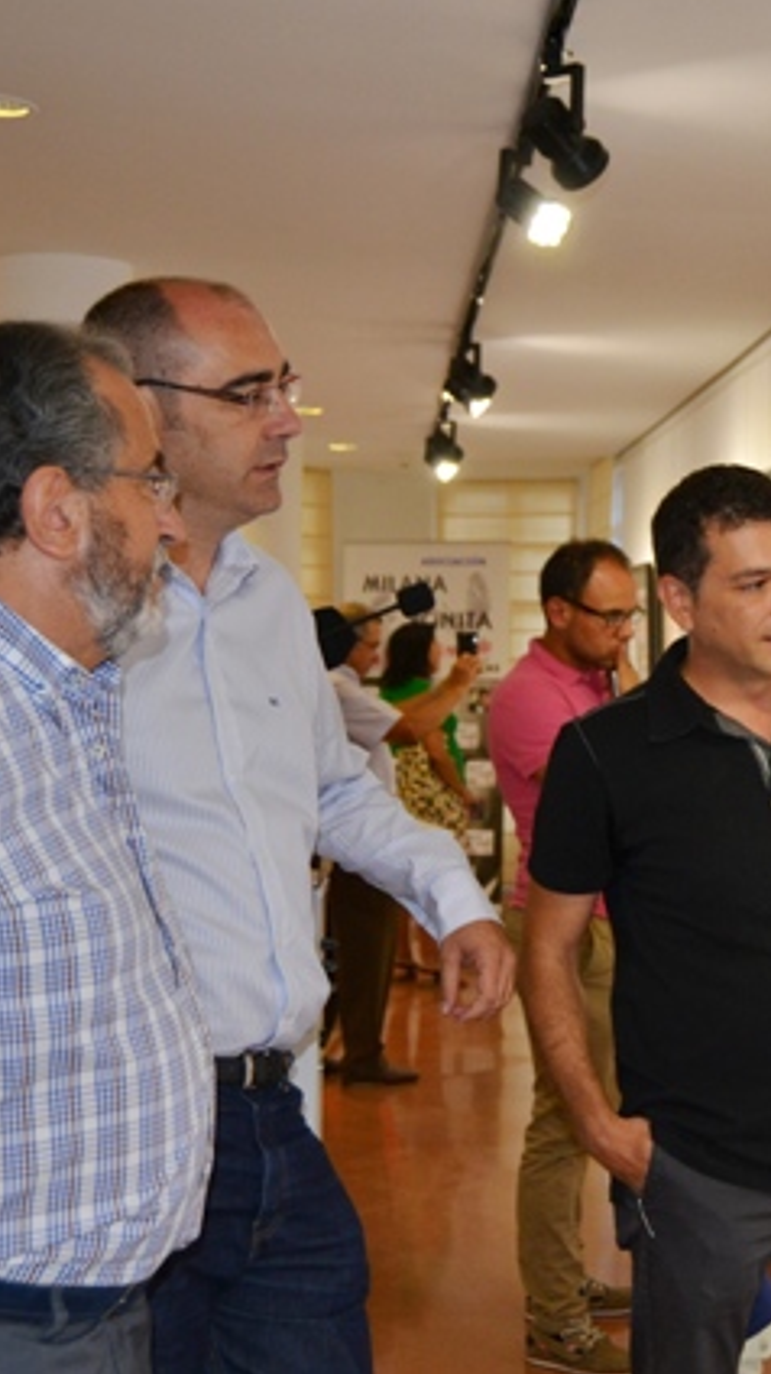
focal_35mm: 57
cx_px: 794
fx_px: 2075
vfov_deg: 36.6
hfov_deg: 20.3
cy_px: 685
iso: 450
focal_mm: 24
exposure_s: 1/60
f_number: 3.8
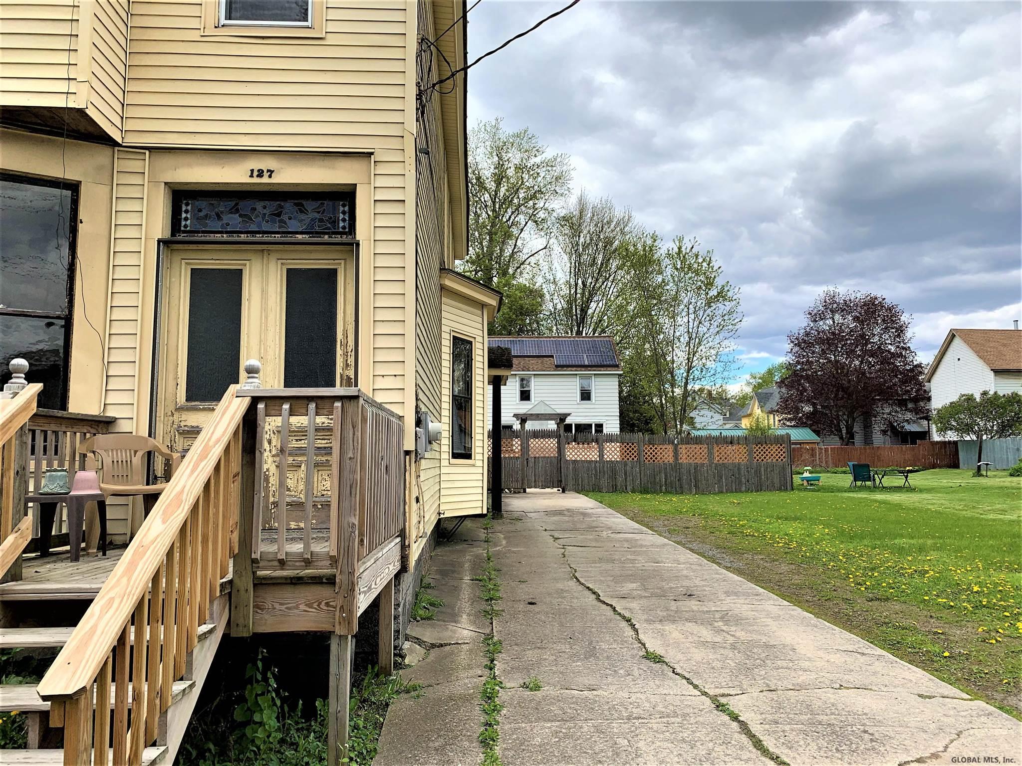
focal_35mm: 26
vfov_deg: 53.1
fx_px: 768
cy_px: 383
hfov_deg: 67.3
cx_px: 511
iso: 25
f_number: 1.8
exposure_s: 1/1748
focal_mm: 4.25
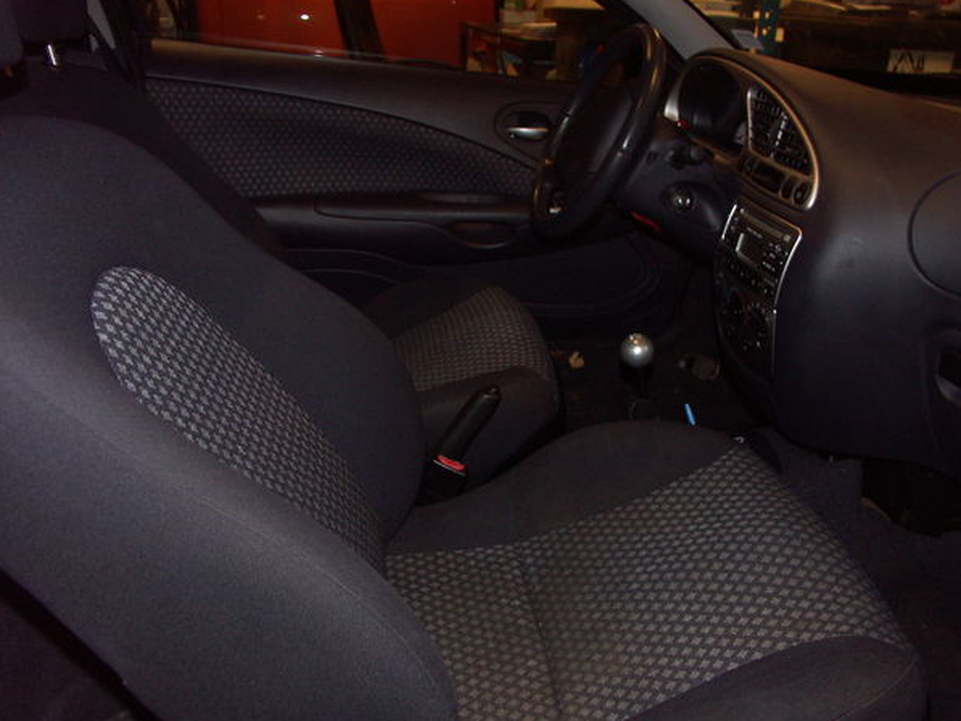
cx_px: 494
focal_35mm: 30
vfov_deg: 46.8
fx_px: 833
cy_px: 365
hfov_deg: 59.9
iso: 200
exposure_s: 1/50
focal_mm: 7.21
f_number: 2.8
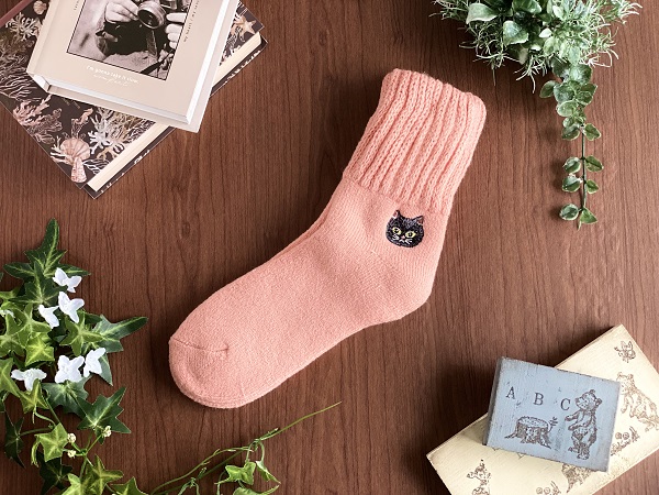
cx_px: 330
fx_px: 990
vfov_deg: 28.0
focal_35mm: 52
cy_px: 248
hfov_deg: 36.8
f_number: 2
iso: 125
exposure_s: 1/60
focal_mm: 6
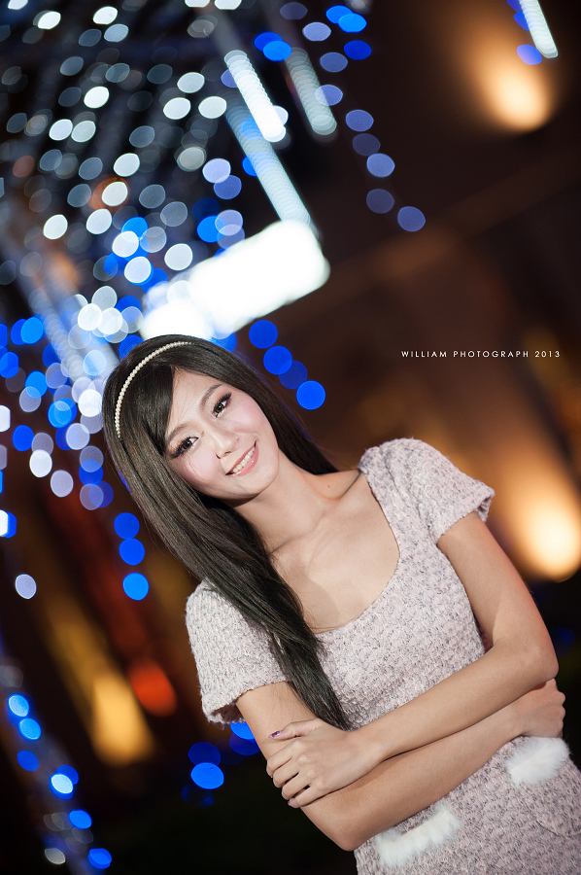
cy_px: 438
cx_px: 290
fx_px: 3761
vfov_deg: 13.3
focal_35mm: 155
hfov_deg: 8.8
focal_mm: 155
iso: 800
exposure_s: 1/80
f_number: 2.8
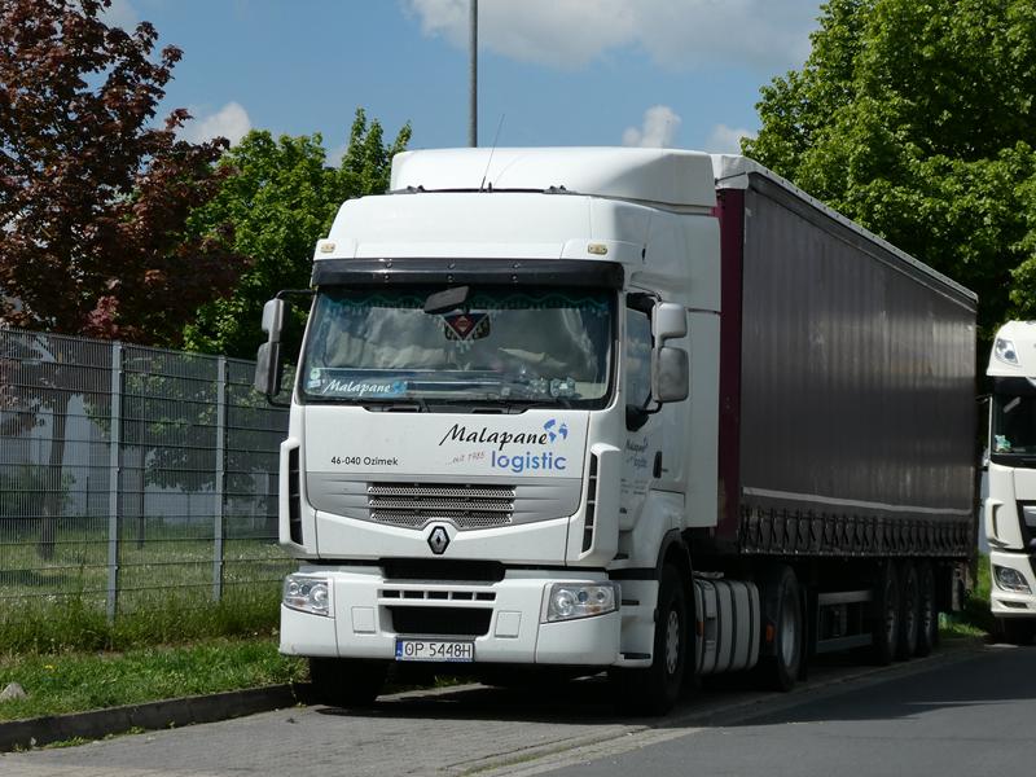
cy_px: 388
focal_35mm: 106
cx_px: 518
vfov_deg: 14.0
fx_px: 3172
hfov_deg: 18.5
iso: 80
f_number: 5.1
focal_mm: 19
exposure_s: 1/800
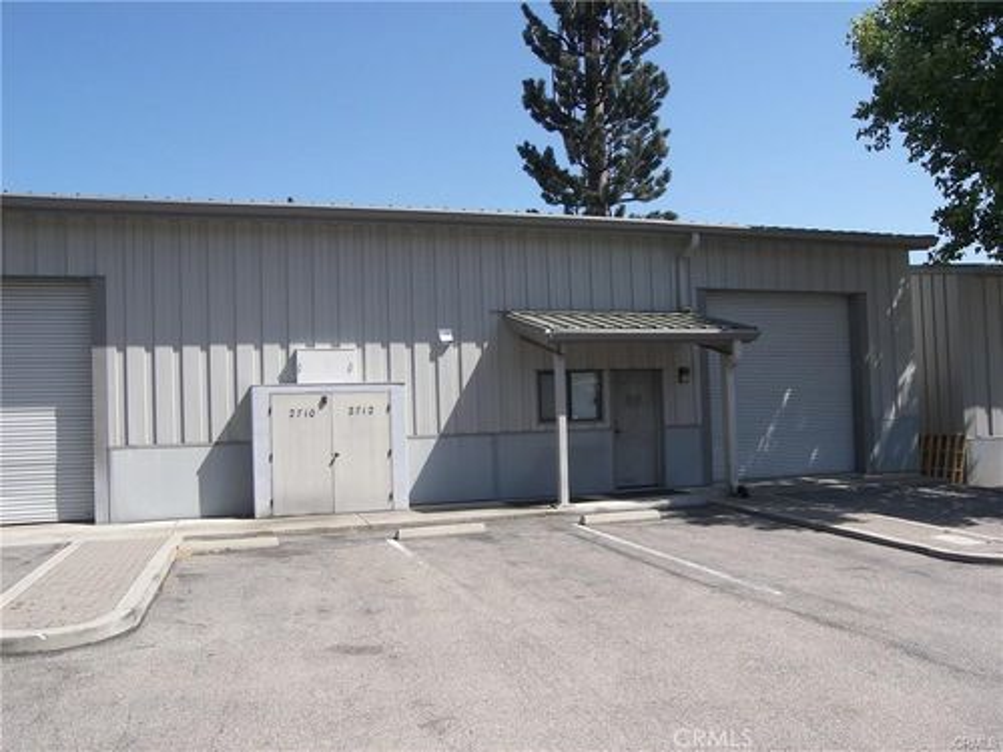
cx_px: 502
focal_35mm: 30
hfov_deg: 60.0
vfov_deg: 46.8
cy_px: 376
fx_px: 869
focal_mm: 6.3
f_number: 3.2
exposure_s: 1/640
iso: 50
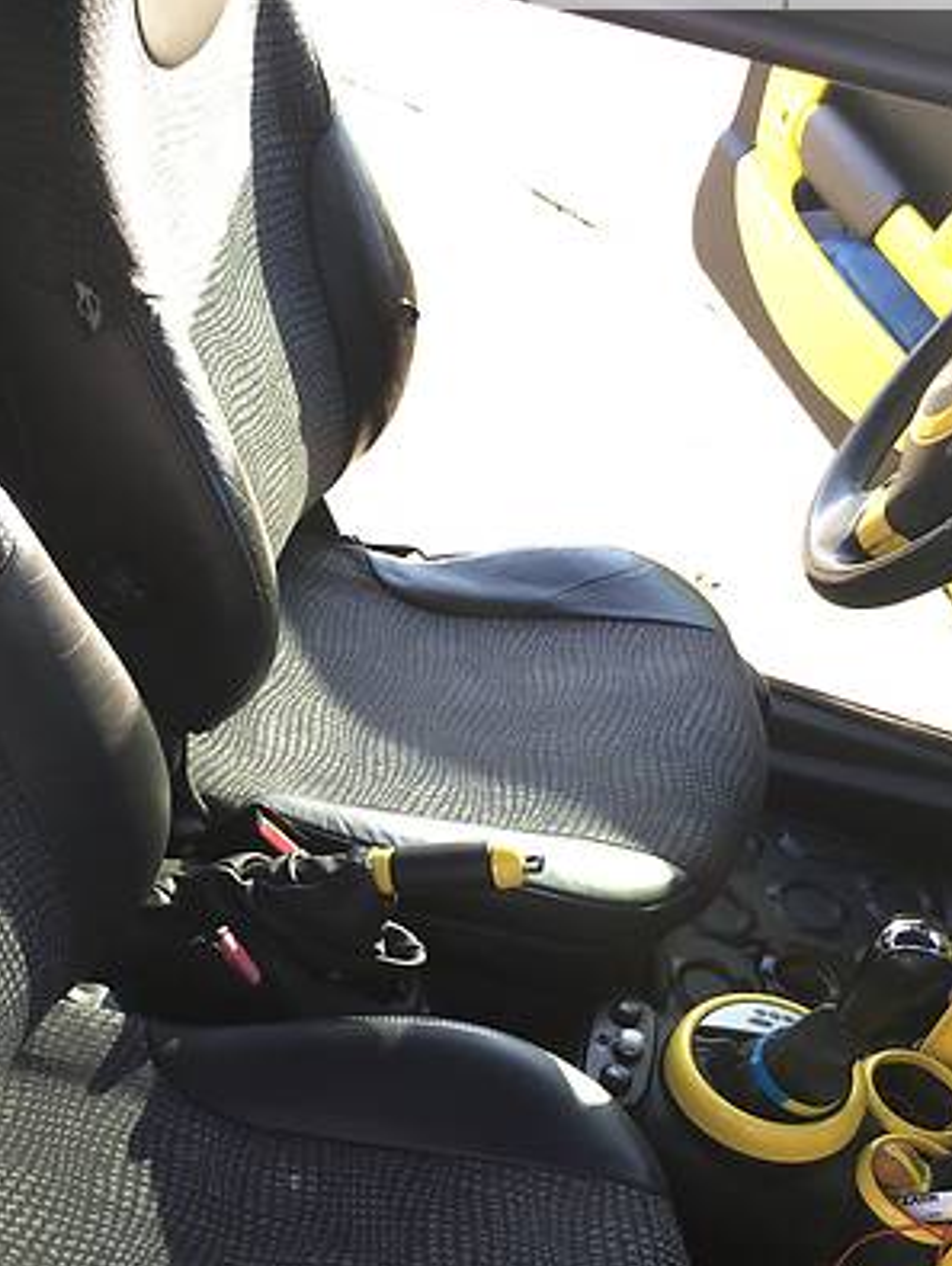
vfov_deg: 42.6
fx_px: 1611
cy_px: 795
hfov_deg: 32.6
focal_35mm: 44
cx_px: 305
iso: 32
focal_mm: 4.2
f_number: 2.2
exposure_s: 1/100
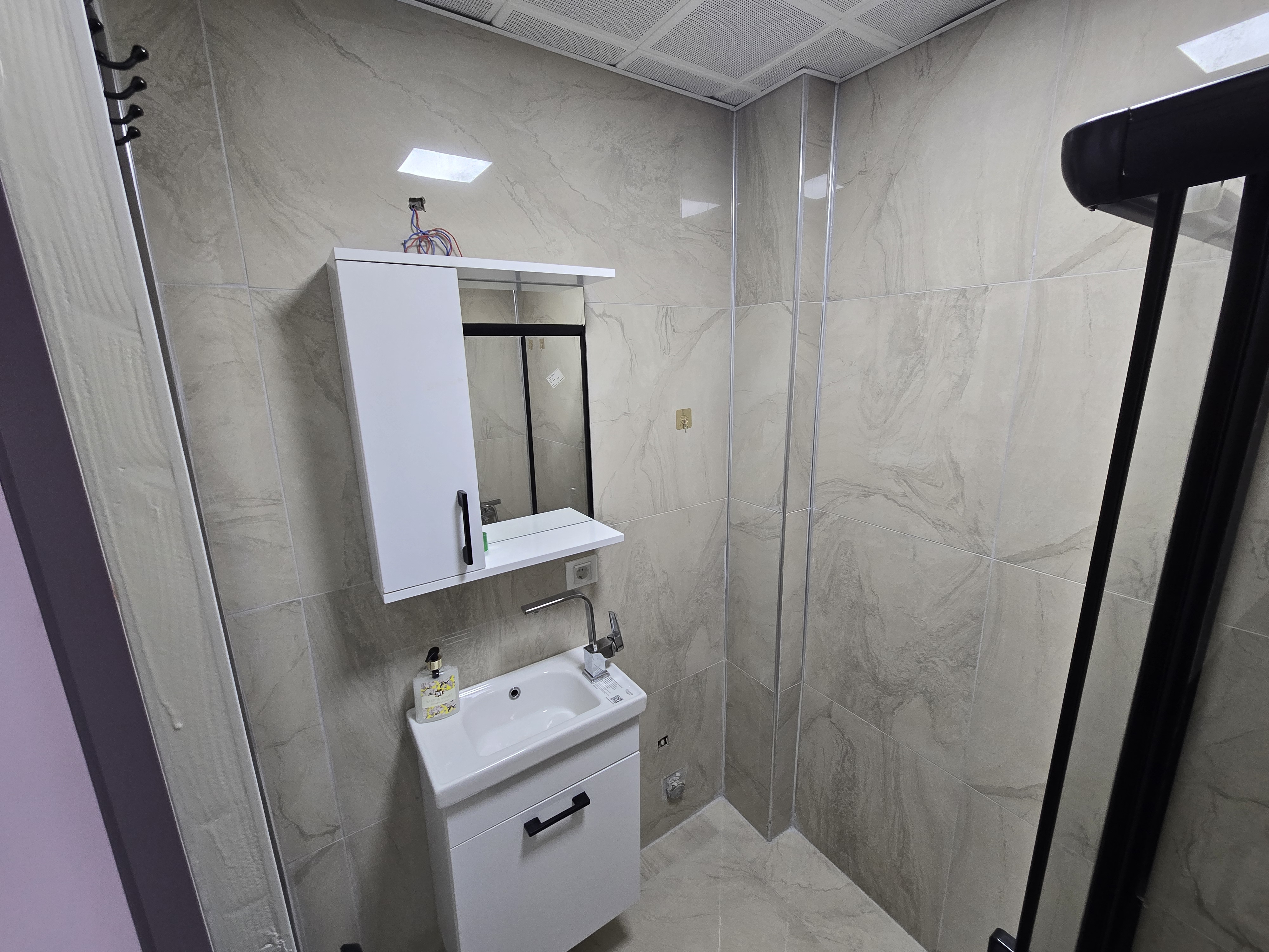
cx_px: 634
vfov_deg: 89.9
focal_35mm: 13
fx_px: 477
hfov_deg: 106.2
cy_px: 476
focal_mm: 2.2
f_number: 2.2
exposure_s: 1/50
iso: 160
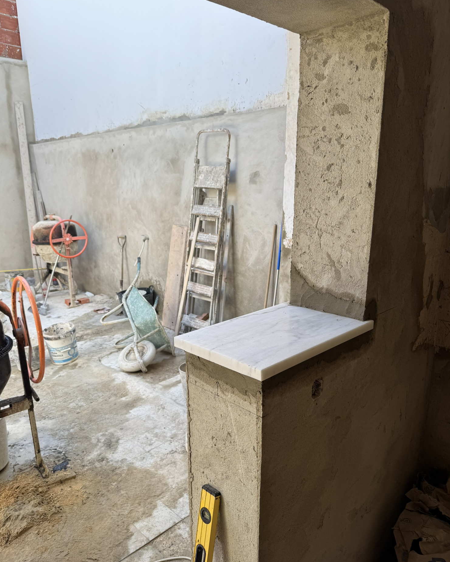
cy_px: 298
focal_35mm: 26
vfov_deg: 66.0
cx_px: 224
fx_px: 433
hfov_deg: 54.9
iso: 80
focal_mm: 6.76
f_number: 1.78
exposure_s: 1/272
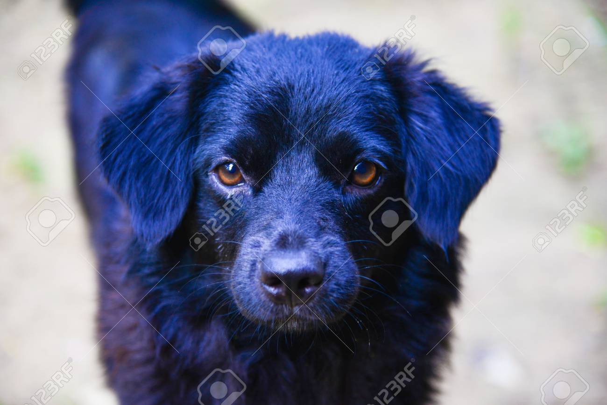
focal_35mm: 120
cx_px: 304
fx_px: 2023
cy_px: 202
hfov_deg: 17.1
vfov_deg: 11.4
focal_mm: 120
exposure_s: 1/100
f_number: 4
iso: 200
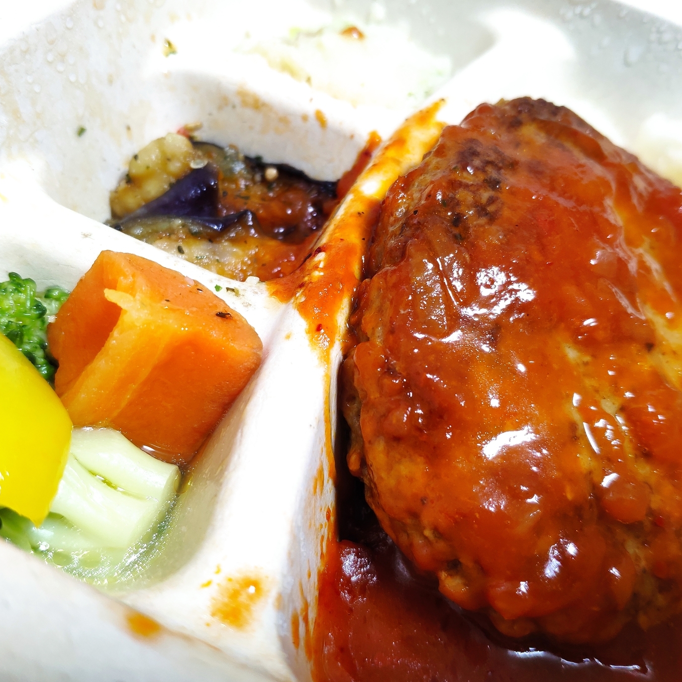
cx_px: 342
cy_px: 335
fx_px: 580
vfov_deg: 60.9
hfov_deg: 60.9
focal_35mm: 26
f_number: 1.8
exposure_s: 1/50
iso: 343
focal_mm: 4.22
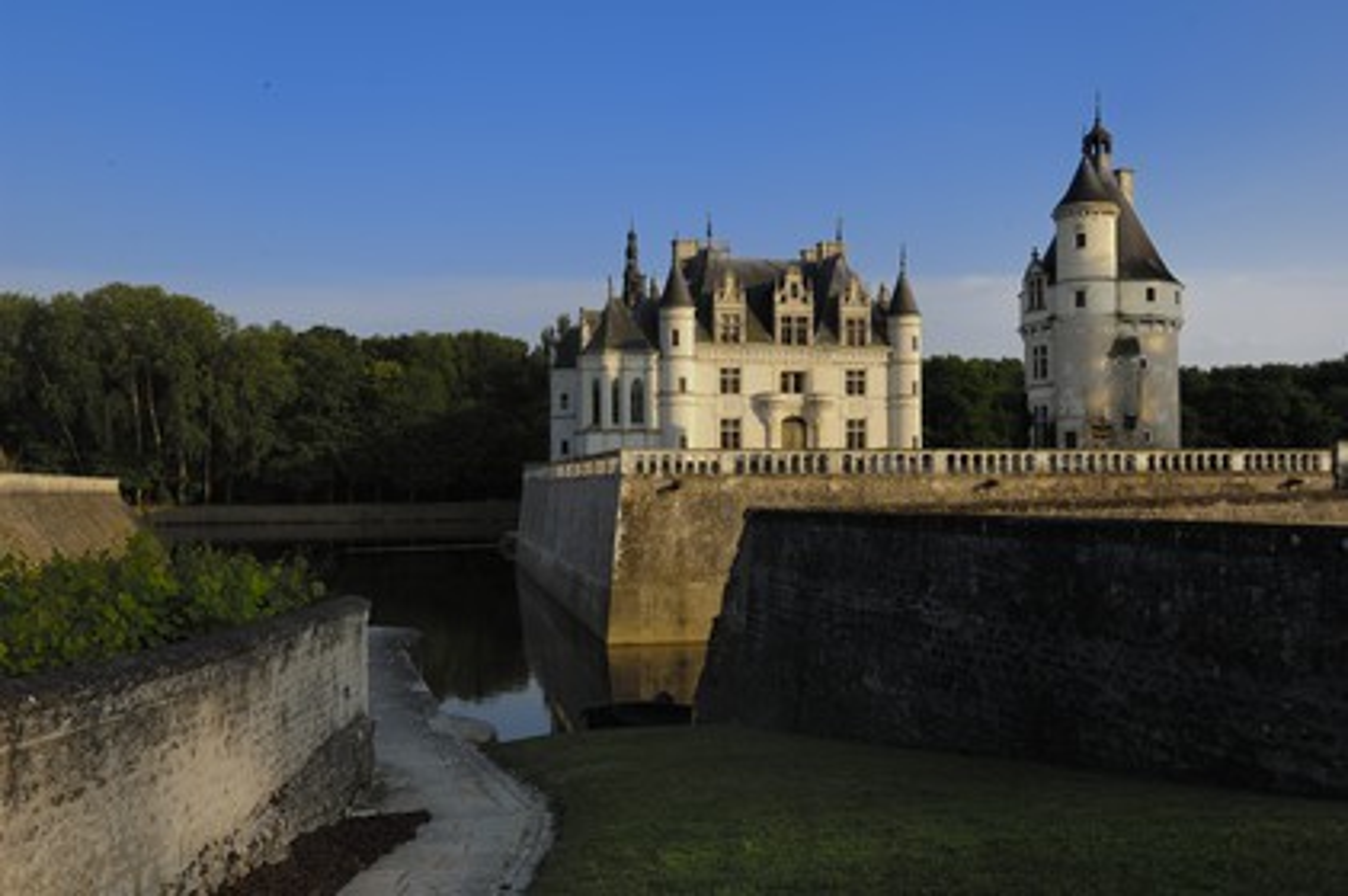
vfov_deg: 39.9
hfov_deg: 57.3
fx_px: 1235
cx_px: 674
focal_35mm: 33
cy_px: 448
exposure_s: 1/125
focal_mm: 22
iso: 100
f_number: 7.6
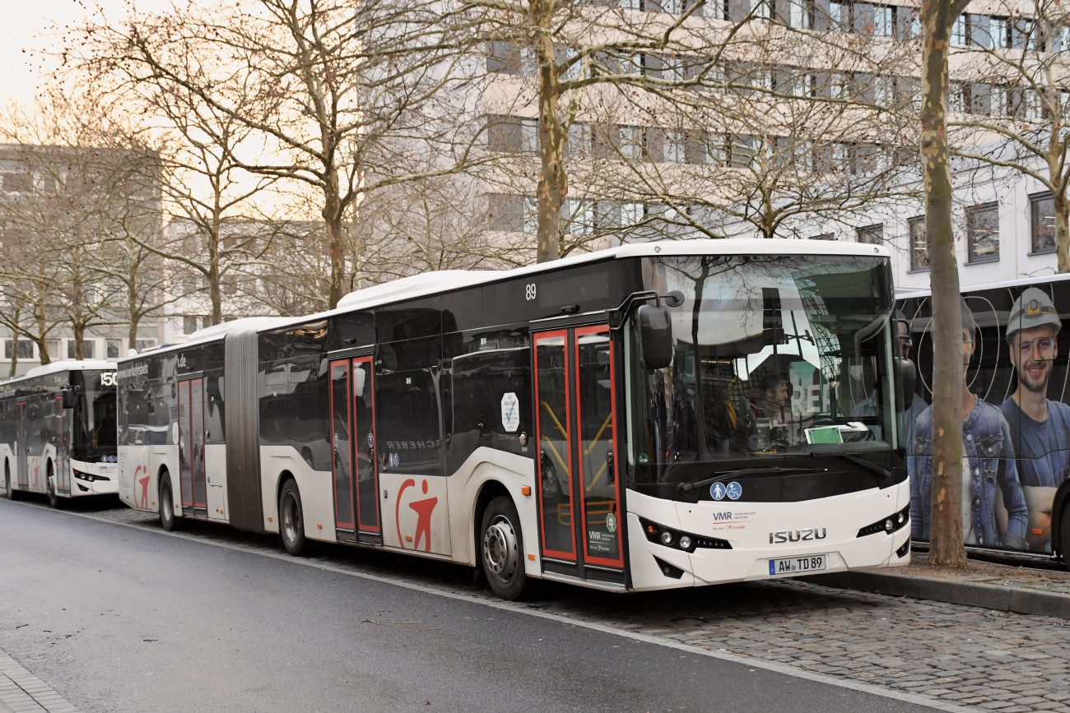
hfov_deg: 41.1
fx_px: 1427
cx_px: 535
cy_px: 356
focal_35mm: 48
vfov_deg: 28.1
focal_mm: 32
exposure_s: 1/400
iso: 2000
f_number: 4
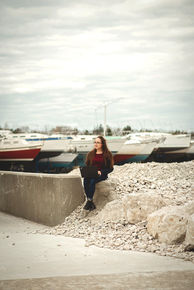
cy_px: 145
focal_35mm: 85
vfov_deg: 23.9
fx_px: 687
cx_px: 97
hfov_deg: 16.1
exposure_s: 1/250
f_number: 2.8
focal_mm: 85
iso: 100
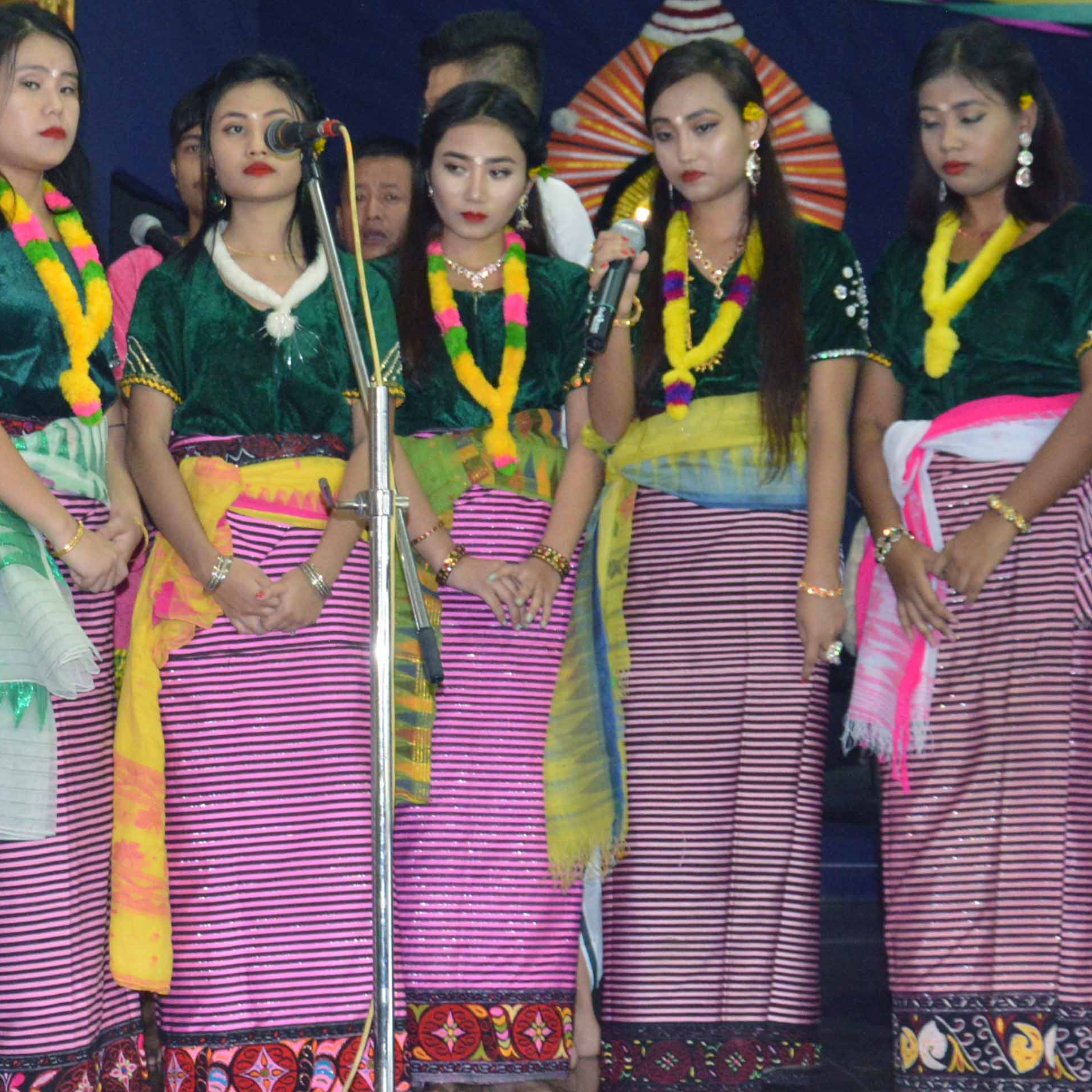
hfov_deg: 20.8
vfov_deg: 20.8
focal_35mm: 83
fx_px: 2974
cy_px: 407
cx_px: 455
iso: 1100
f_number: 3.8
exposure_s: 1/60
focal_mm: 21
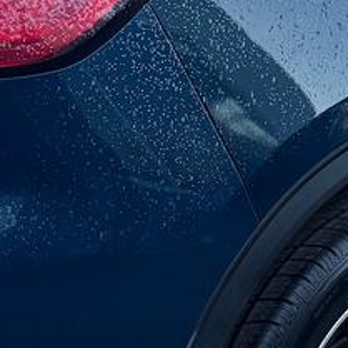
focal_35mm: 130
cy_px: 67
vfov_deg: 13.4
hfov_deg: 13.1
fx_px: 1479
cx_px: 413
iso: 100
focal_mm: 6.76
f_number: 1.78
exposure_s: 1/1437
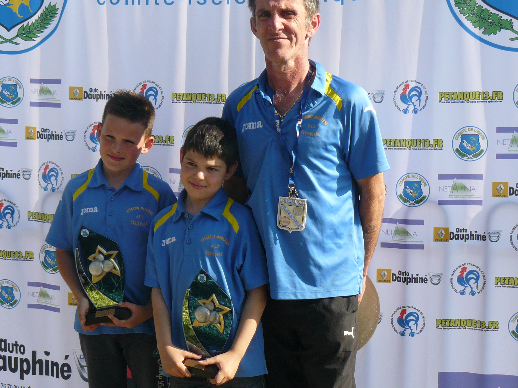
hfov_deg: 32.1
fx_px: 898
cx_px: 215
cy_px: 190
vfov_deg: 24.4
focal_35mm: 60
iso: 100
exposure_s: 1/200
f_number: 5.6
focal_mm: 7.6
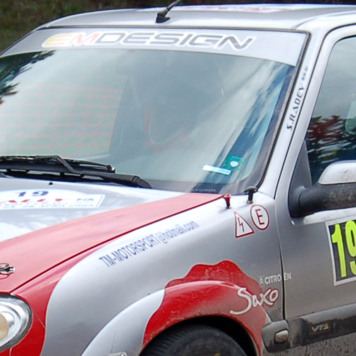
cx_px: 150
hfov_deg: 7.6
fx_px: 2688
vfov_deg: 7.6
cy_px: 229
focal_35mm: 231
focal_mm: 34
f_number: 4
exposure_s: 1/1000
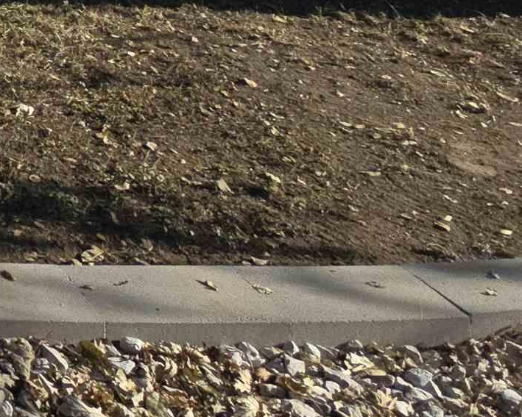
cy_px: -307
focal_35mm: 55
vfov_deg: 20.6
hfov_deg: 18.9
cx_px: -540
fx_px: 850
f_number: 2.2
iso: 50
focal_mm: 2.2
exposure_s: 1/1849
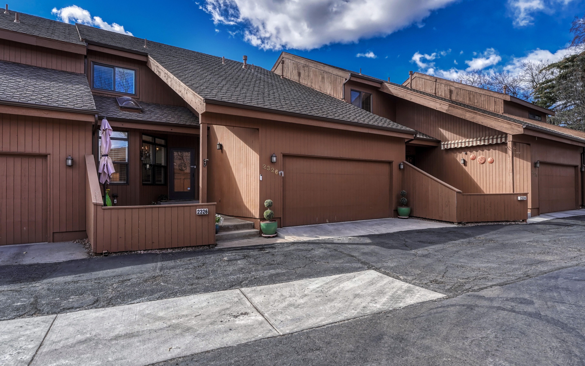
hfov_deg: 96.3
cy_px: 192
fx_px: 262
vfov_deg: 69.8
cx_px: 283
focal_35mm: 16
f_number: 8
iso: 400
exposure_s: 1/8000
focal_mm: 15.4
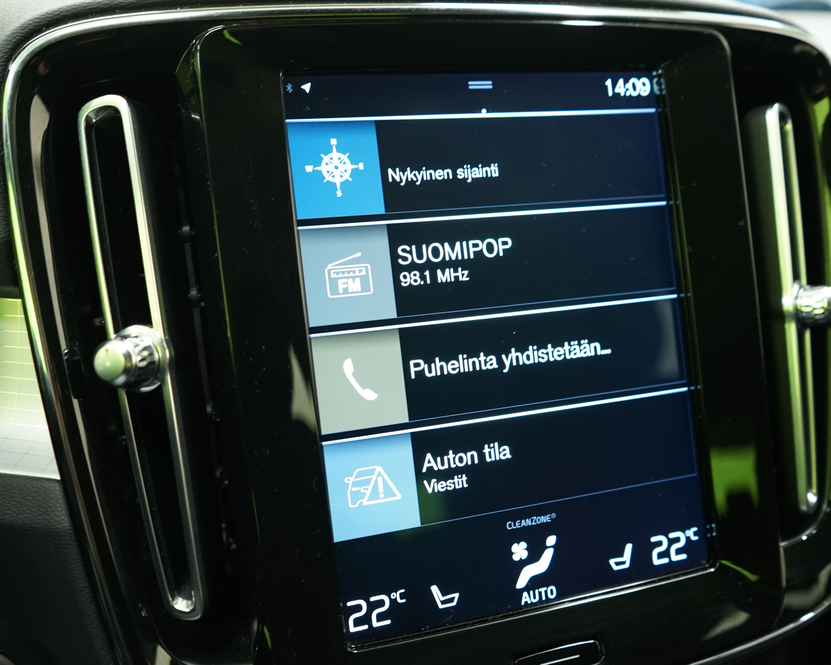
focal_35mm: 32
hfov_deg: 55.6
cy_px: 334
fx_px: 787
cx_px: 449
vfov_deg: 45.8
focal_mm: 28
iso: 1000
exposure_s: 1/13
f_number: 4
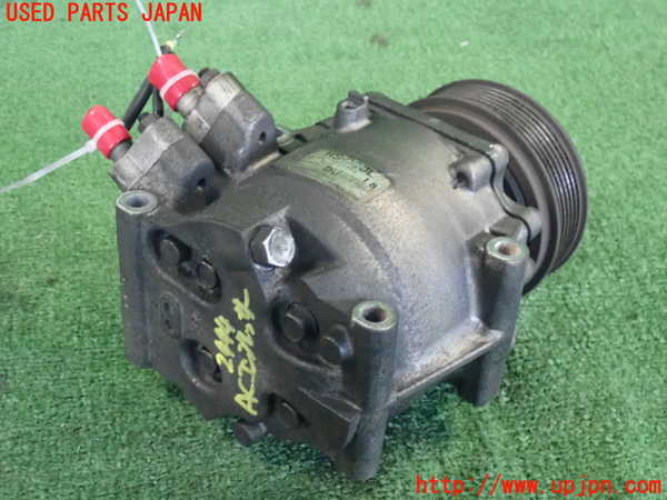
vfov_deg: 27.5
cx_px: 334
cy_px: 250
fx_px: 1021
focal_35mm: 53
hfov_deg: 36.2
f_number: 3.4
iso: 2500
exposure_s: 1/50
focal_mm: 9.61
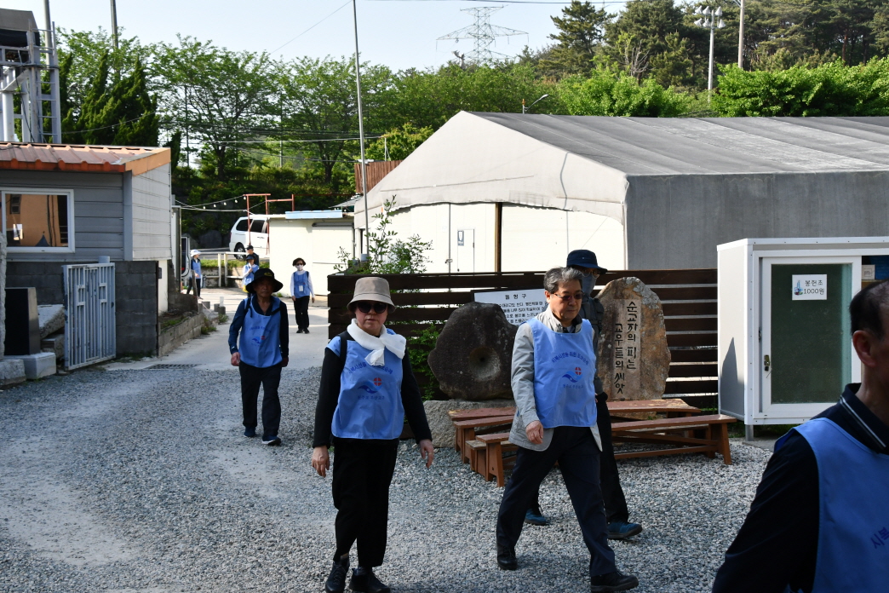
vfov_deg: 28.1
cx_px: 444
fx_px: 1185
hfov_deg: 41.1
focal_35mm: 48
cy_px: 296
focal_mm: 32
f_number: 13
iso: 800
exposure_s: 1/640
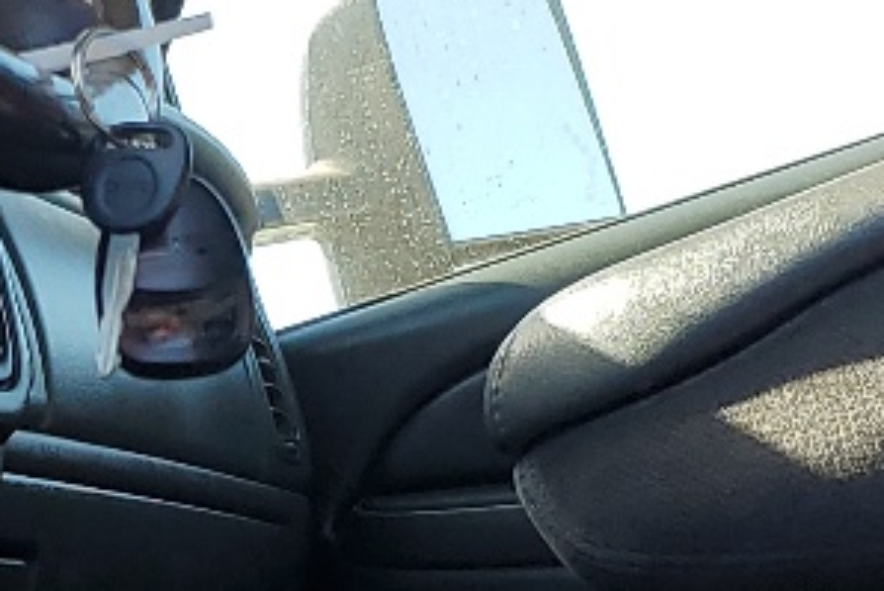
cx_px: 53
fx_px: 3562
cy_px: 668
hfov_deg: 14.0
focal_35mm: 145
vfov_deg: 9.4
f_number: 1.5
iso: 50
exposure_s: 1/435
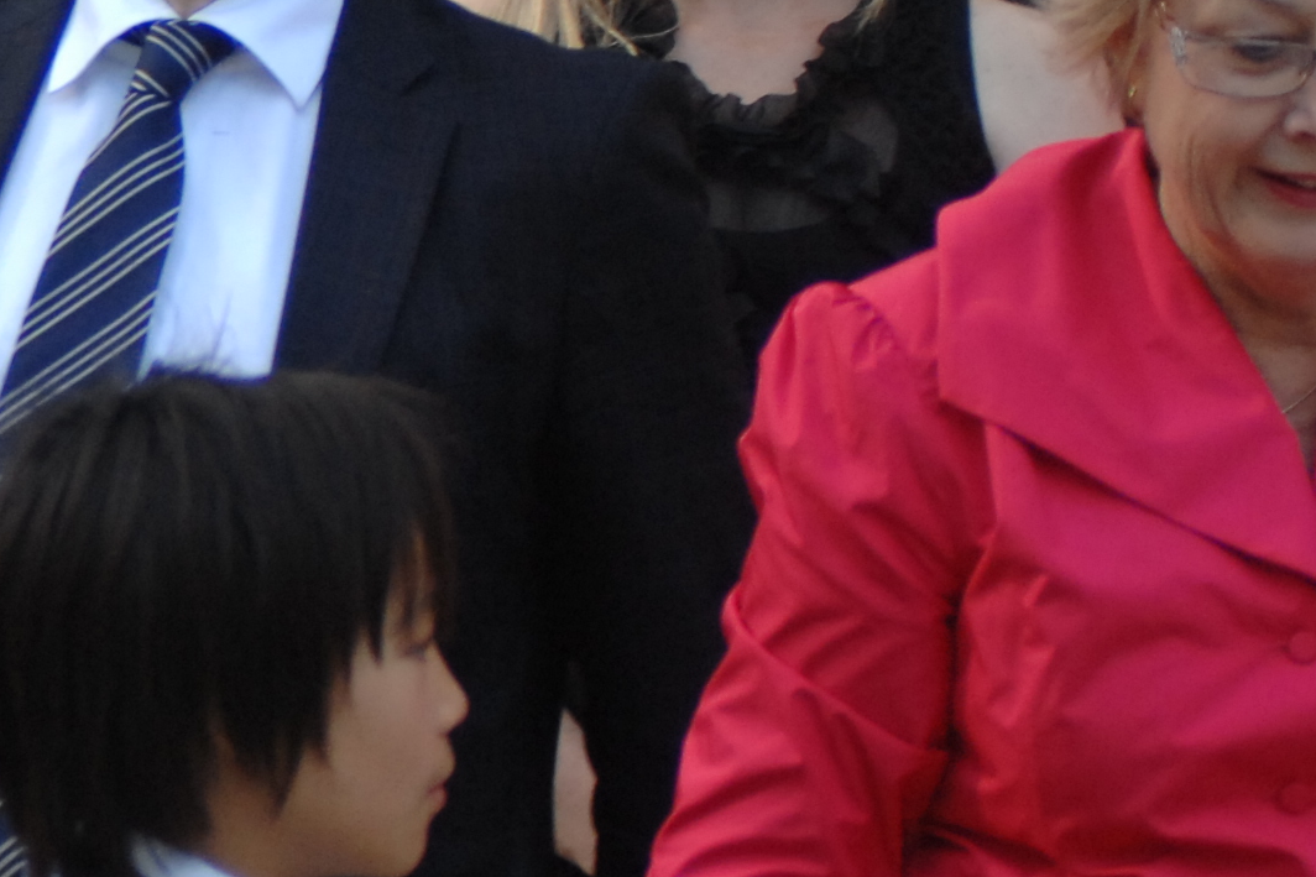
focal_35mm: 483
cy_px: 353
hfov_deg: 4.2
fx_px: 17652
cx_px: -1112
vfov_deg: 2.8
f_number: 3.2
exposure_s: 1/125
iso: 400
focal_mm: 80
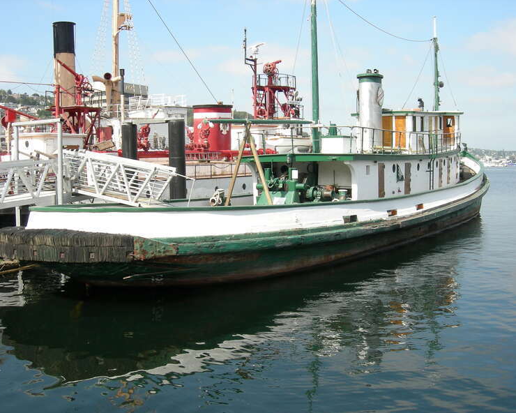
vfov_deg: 39.2
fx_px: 580
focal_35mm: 38
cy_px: 208
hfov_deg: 47.9
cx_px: 268
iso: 64
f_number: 5.4
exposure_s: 1/197
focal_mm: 7.5
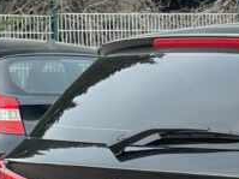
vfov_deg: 7.1
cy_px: 192
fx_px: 1442
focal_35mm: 209
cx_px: 410
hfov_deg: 9.1
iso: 100
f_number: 2
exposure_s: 1/122
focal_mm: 6
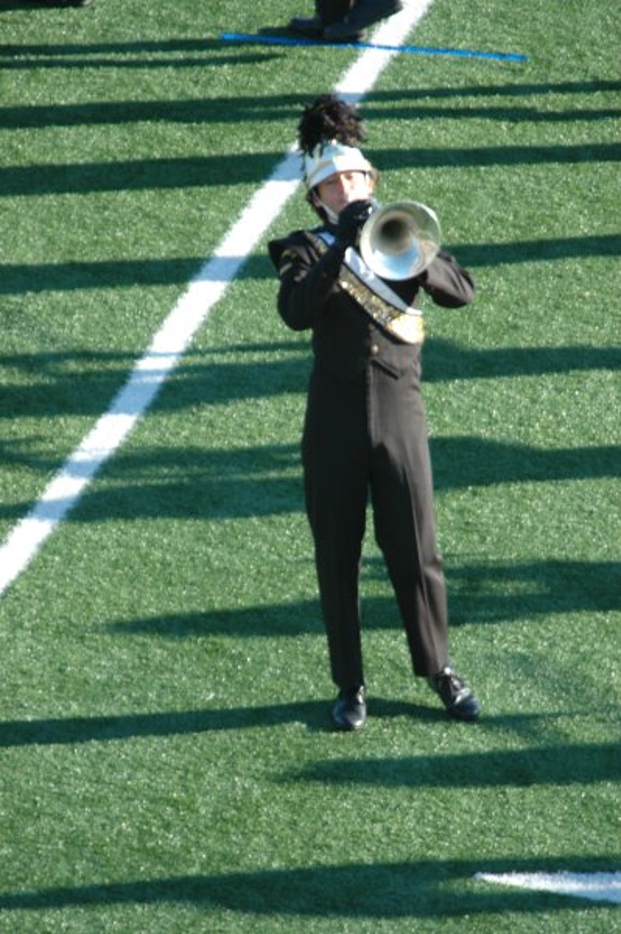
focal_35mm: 600
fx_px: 15551
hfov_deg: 2.3
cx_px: 310
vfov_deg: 3.4
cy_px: 467
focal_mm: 400
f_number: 5.6
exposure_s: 1/250
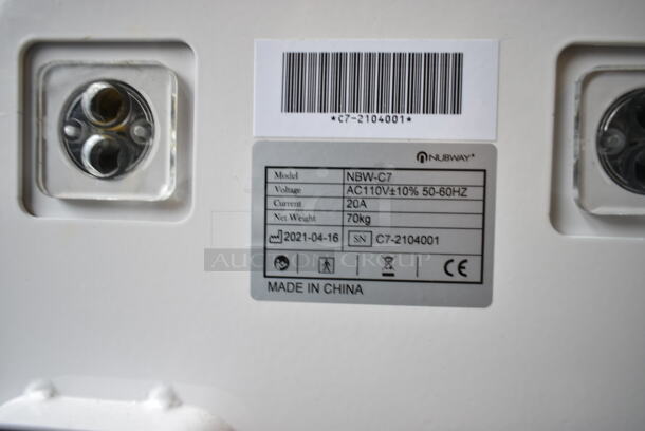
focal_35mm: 27
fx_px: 484
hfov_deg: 67.3
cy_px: 216
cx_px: 322
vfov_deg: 48.0
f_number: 3.5
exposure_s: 1/50
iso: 100
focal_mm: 18
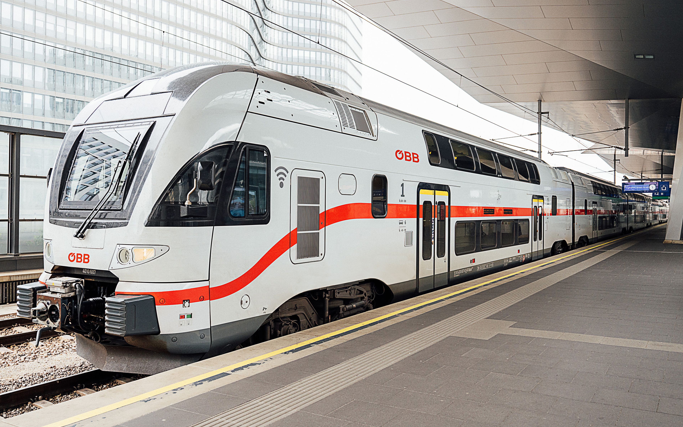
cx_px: 325
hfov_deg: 60.4
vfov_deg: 39.9
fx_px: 587
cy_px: 200
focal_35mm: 32
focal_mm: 29.5
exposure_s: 1/500
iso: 400
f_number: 4
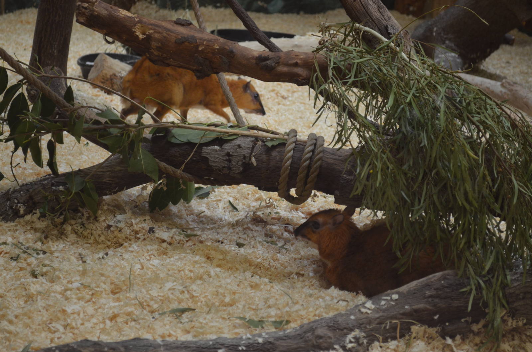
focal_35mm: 82
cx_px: 266
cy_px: 176
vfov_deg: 16.5
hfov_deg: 24.7
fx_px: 1217
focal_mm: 55
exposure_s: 1/50
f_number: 5.6
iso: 800
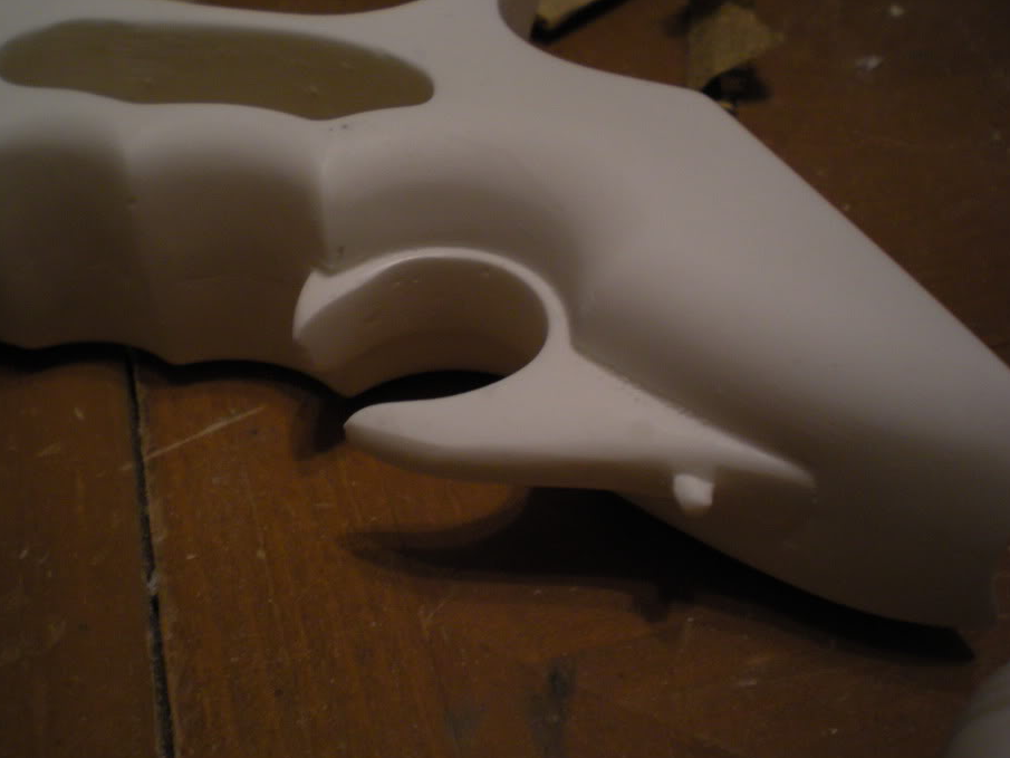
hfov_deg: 43.8
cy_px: 354
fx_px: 1255
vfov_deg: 33.6
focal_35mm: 43
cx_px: 453
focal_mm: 6.3
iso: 200
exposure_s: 1/15.4
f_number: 3.1
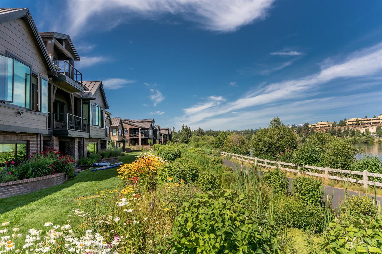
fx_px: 255
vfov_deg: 53.1
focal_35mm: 24
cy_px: 127
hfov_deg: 73.7
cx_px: 191
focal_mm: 16
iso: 200
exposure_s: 1/500
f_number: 8
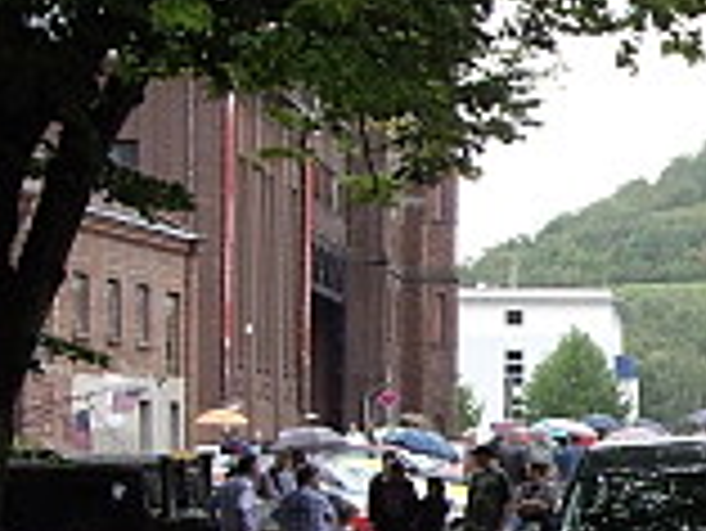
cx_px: 1286
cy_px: 392
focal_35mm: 194
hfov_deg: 9.7
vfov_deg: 7.7
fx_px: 3960
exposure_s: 1/80
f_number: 2.8
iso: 100
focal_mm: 7.9
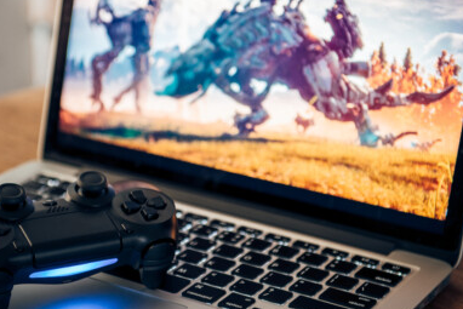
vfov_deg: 12.5
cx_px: 164
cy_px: 161
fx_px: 1415
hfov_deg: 18.5
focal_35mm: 110
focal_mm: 70
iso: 100
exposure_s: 1/10
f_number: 3.5
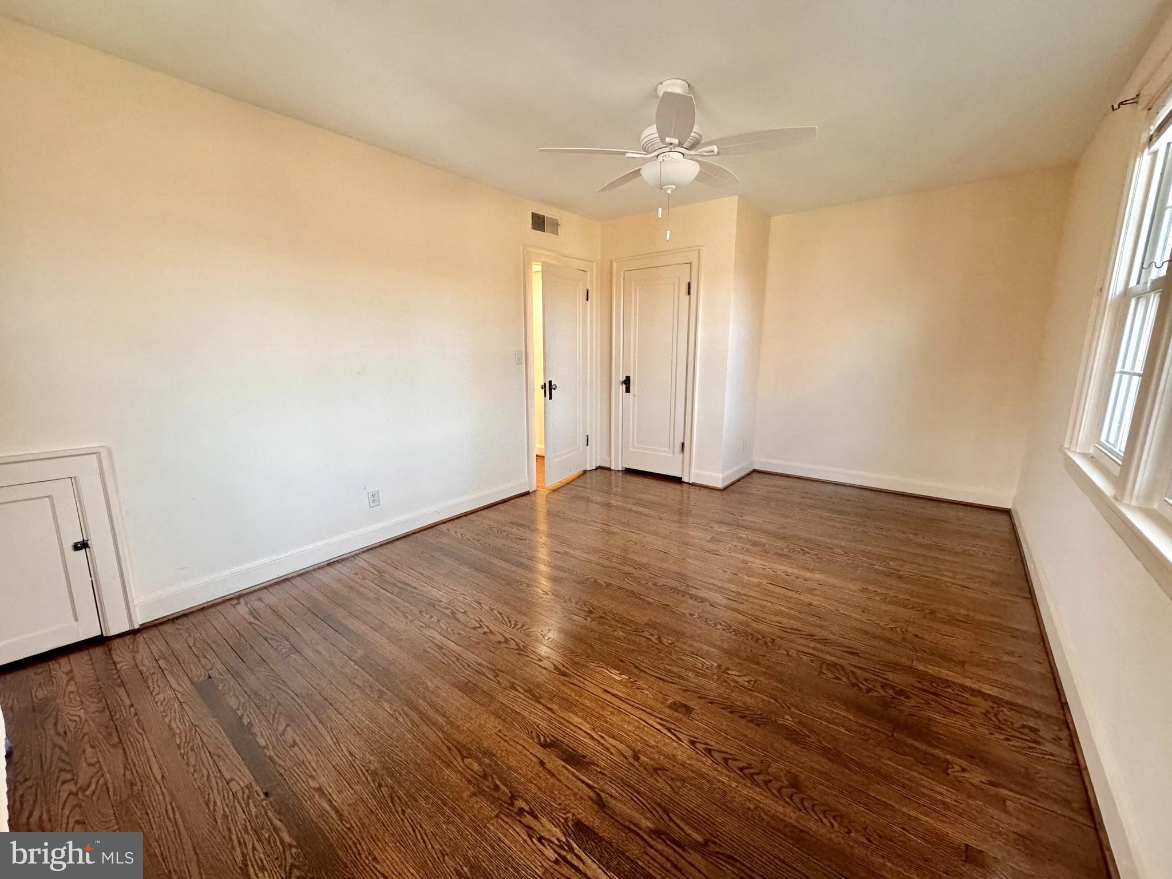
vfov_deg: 85.7
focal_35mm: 14
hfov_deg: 102.1
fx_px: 474
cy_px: 440
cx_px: 586
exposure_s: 1/120
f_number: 2.2
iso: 320
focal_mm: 2.22
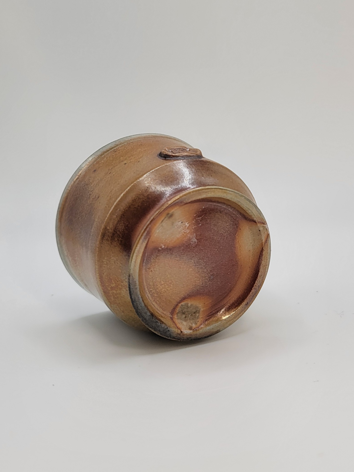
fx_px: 327
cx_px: 177
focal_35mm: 24
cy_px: 236
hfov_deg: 56.8
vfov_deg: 71.6
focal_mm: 6.7
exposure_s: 1/256
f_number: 1.8
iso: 16
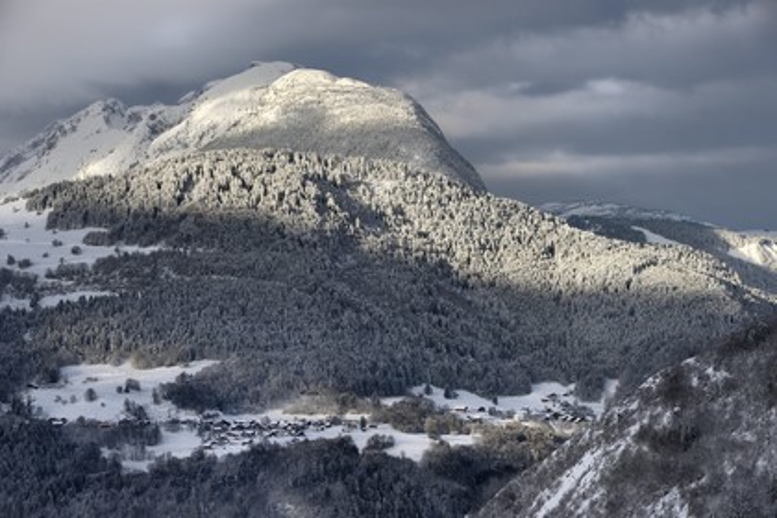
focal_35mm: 122
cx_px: 388
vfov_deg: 11.2
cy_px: 259
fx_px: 2633
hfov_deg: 16.8
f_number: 10
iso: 200
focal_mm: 122
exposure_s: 1/500
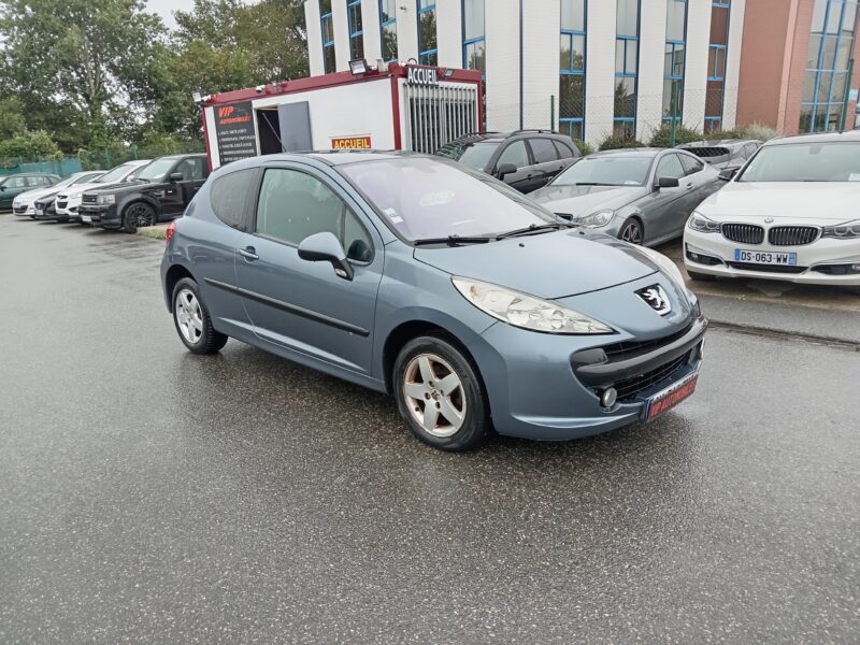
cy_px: 322
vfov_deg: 54.9
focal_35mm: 25
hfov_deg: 69.4
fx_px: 621
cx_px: 430
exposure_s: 1/100
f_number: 1.8
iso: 148
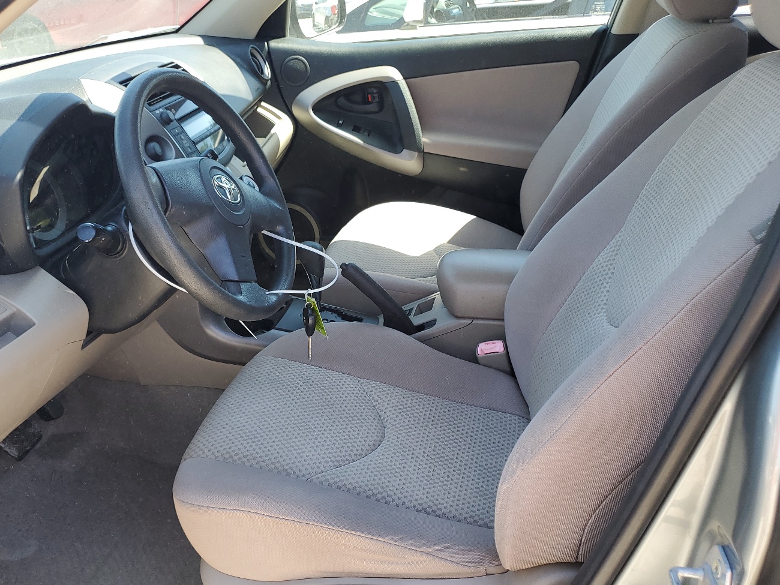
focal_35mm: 32
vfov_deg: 44.0
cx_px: 304
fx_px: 721
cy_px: 345
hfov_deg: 56.3
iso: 50
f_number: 1.5
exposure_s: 1/263
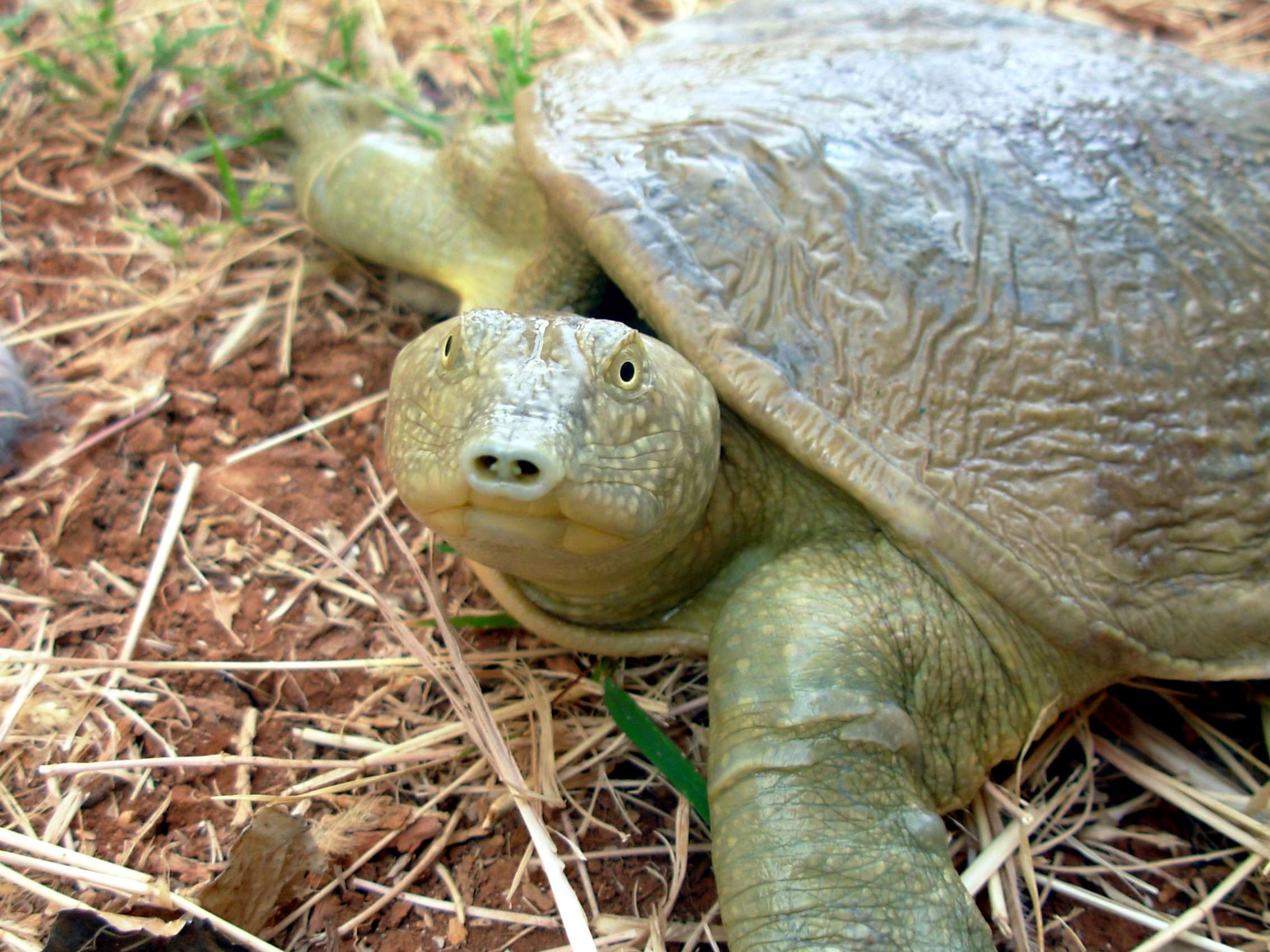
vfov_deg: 37.7
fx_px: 1394
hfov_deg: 49.0
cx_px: 635
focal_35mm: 38
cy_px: 476
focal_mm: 6.3
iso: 50
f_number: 2.9
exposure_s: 1/132
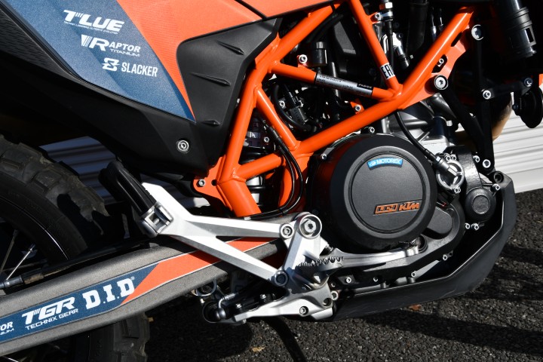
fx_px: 784
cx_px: 272
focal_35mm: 52
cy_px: 181
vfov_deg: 26.0
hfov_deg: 38.2
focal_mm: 35
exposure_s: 1/320
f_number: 9
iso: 100
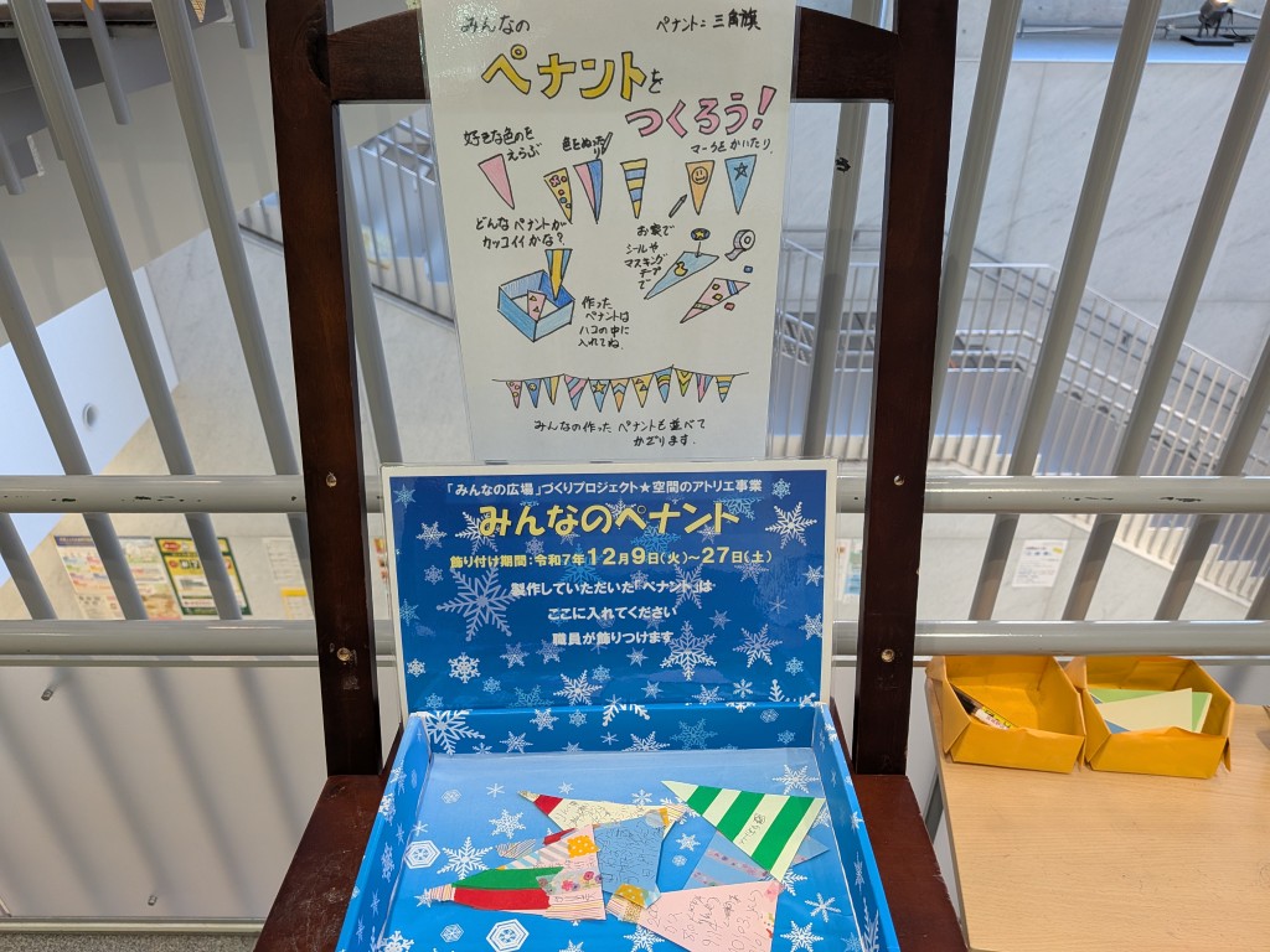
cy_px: 476
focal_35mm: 24
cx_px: 635
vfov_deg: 56.8
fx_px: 881
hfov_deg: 71.6
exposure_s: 1/100
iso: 183
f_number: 1.7
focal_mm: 4.53
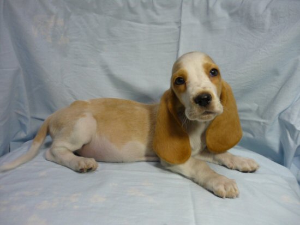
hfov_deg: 55.3
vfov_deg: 43.0
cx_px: 150
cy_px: 112
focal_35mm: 33
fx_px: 286
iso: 100
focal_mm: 5.5
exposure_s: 1/30
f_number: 2.8
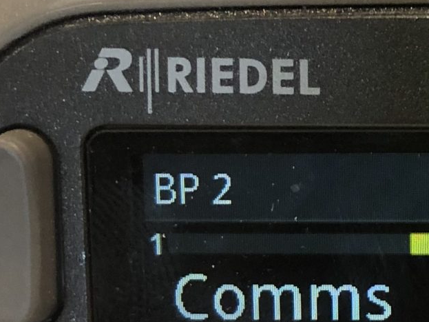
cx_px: 538
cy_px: 178
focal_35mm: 115
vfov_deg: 12.9
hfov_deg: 16.3
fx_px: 1425
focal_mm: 4
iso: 100
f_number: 1.8
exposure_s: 1/13
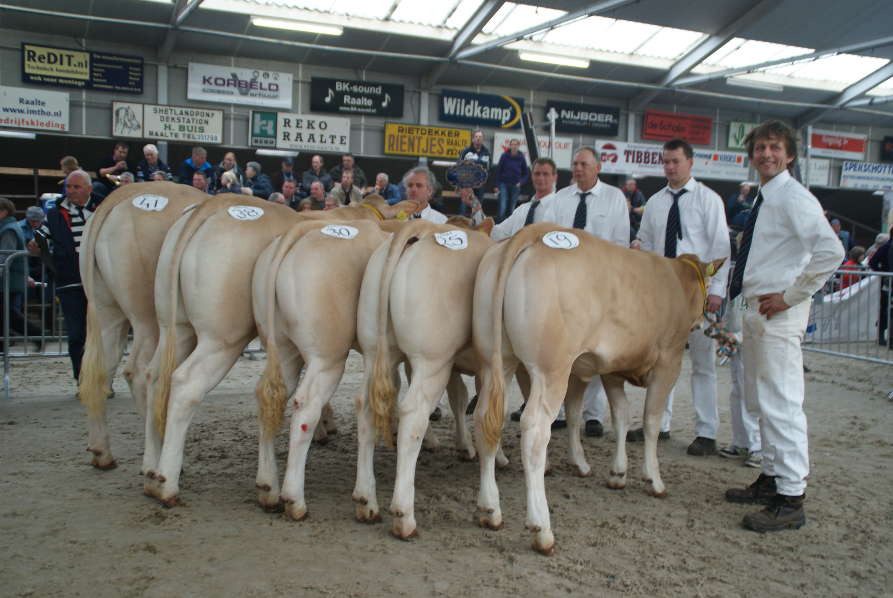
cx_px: 446
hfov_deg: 53.1
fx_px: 894
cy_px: 299
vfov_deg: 37.0
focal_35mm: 36
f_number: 4
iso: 160
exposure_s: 1/40
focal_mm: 24
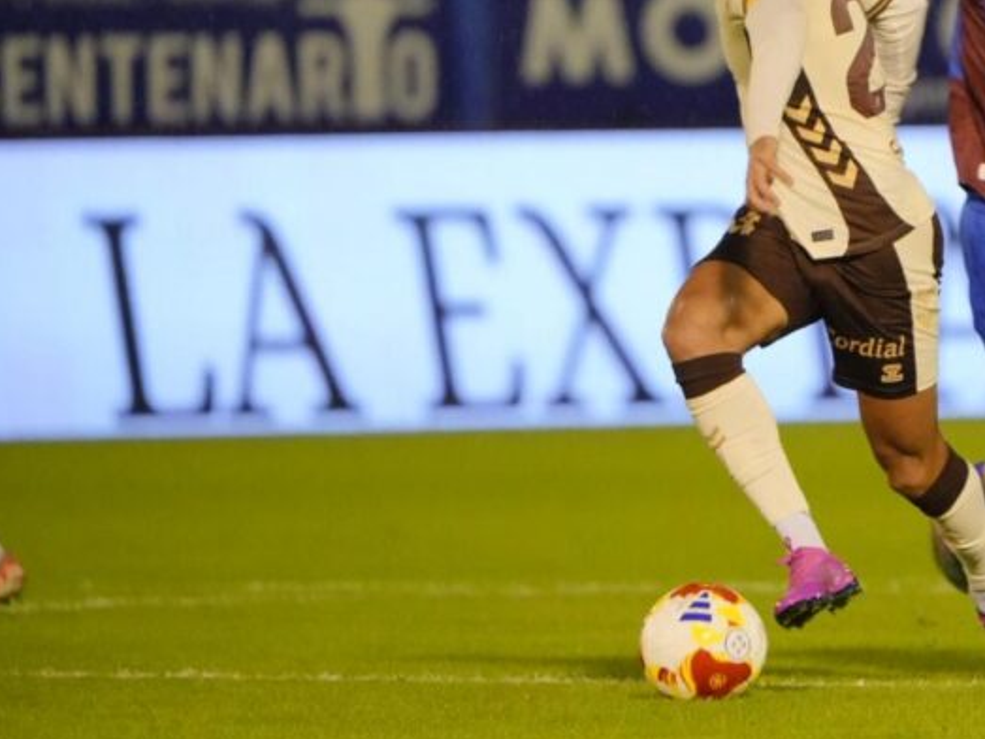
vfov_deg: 1.3
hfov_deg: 1.8
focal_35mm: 1131
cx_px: 896
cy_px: 219
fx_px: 32175
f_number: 6.3
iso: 6400
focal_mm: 600
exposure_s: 1/500
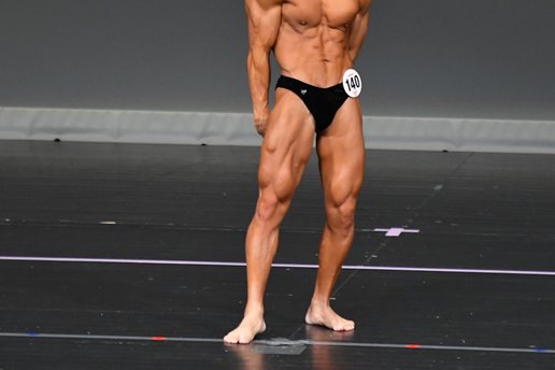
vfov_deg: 2.4
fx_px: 8679
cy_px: 124
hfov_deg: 3.7
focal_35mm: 563
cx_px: 322
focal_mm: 250
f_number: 5.6
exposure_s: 1/400
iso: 4000
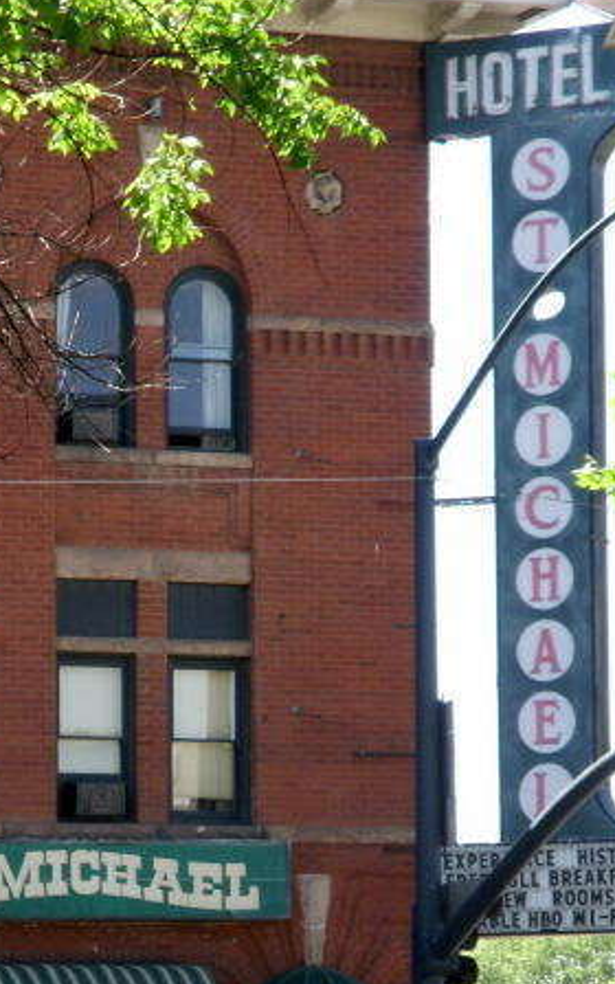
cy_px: 707
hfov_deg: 6.1
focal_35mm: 216
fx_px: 5793
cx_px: 171
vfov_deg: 9.7
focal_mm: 18.9
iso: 100
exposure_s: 1/125
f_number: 4.2
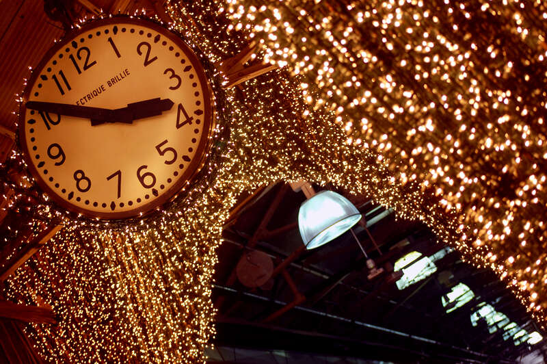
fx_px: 1252
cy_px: 182
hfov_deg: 24.6
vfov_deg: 16.5
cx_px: 274
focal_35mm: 82
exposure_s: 1/50
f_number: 4
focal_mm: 55
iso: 400
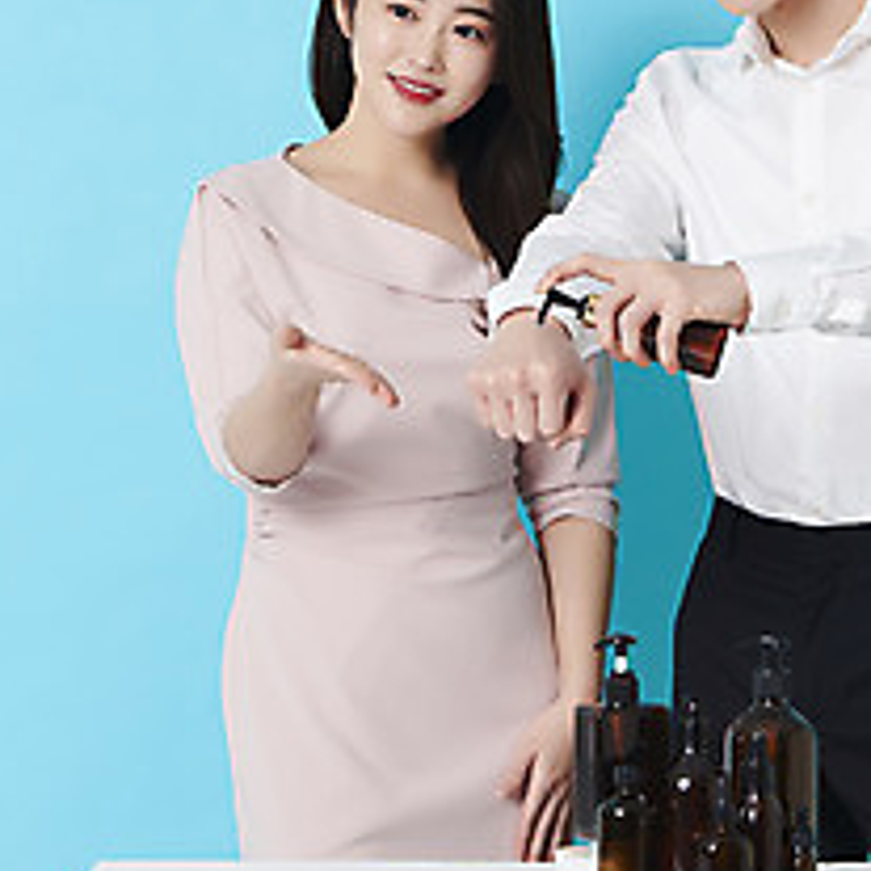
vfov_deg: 10.1
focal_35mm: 172
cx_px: 637
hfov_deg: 10.1
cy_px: 194
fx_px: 4896
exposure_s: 1/125
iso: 100
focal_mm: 70
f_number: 13
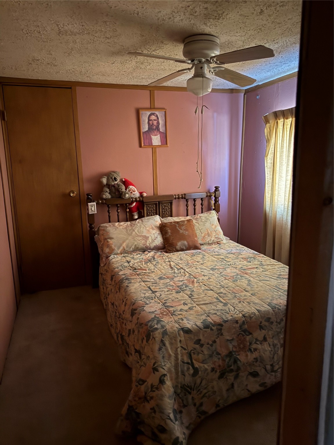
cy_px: 222
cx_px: 167
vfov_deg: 71.6
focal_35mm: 24
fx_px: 309
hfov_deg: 56.8
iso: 1000
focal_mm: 6.76
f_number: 1.78
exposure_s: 1/15
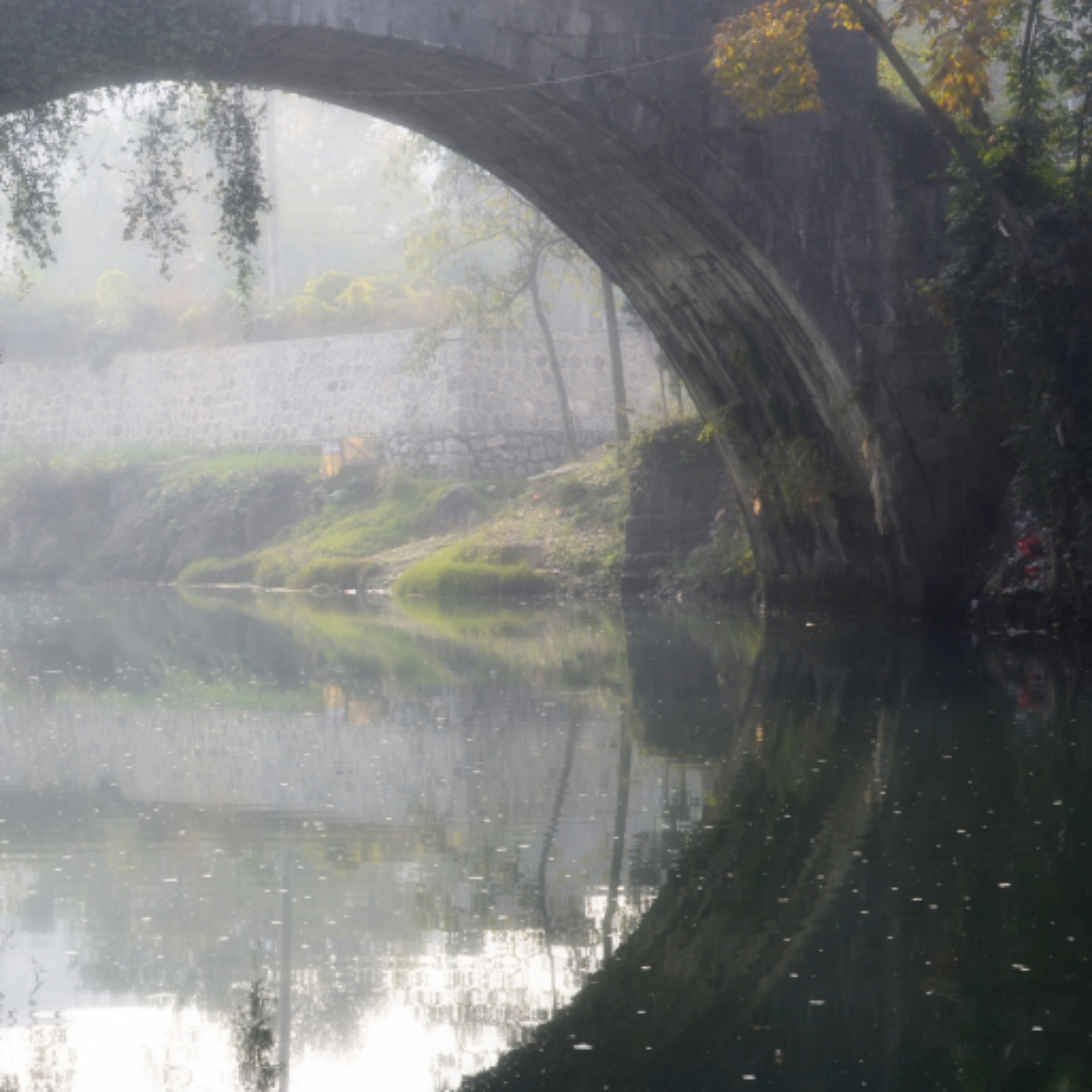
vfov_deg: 19.5
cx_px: 143
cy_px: 671
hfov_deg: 19.2
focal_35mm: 89
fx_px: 3171
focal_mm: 35
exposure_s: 1/45
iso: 100
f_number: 11
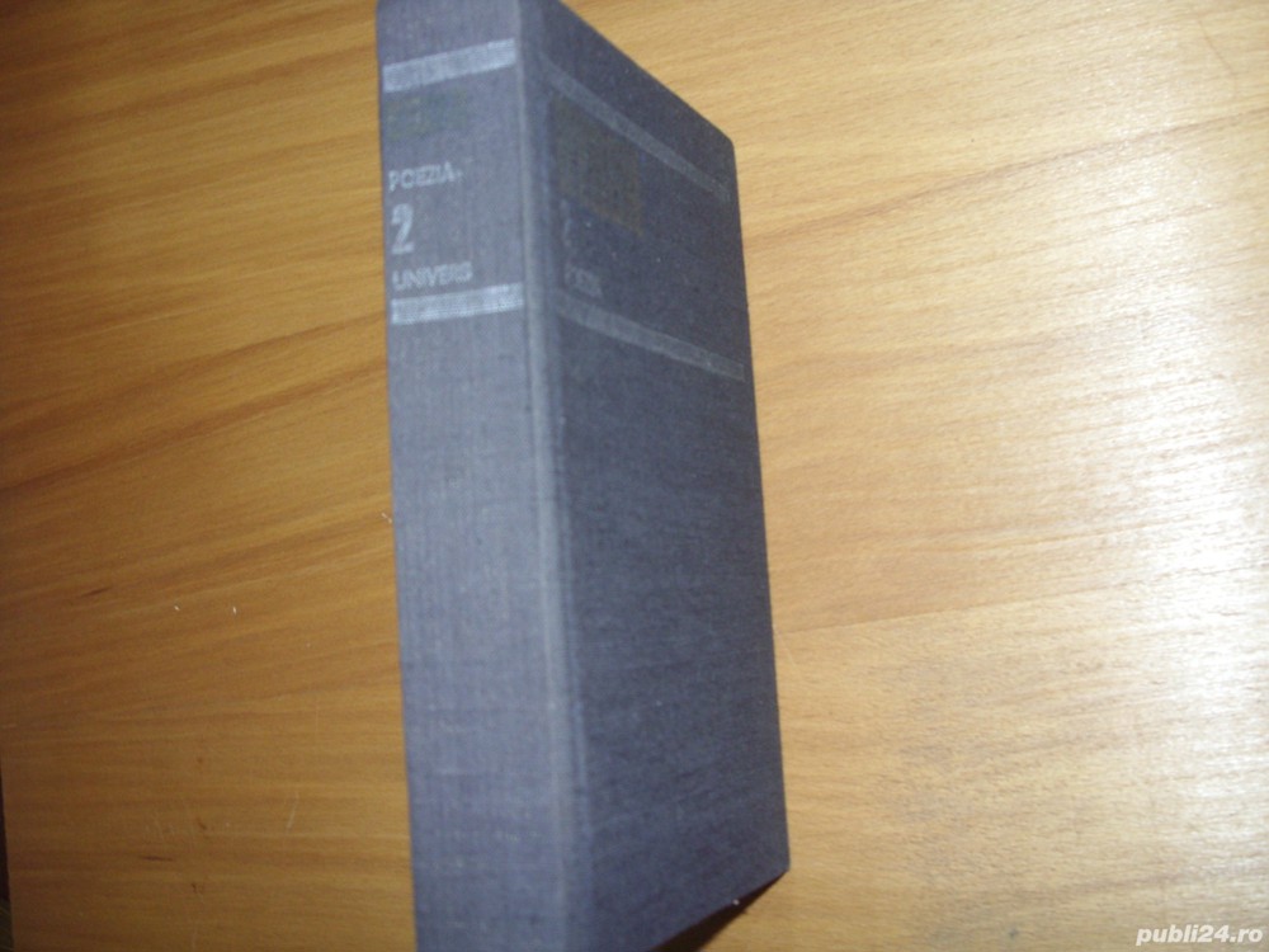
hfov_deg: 34.3
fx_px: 2053
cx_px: 634
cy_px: 476
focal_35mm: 56
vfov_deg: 26.1
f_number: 3.1
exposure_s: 1/42
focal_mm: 9.3
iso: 200
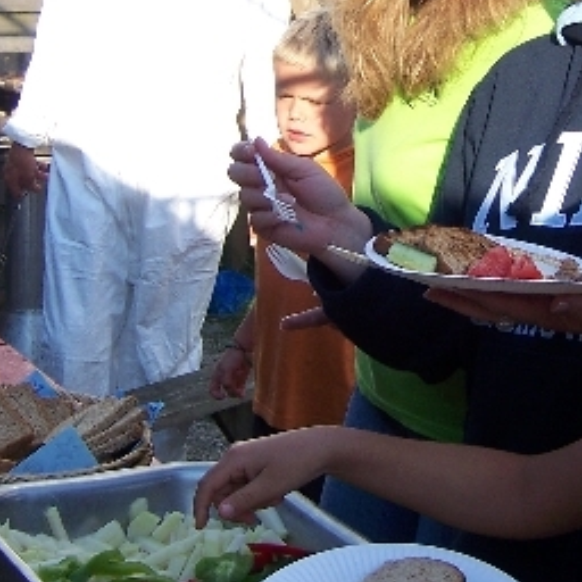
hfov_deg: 21.5
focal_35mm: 80
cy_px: 106
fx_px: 1522
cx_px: 436
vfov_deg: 21.4
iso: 80
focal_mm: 6.2
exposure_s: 1/500
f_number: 2.8
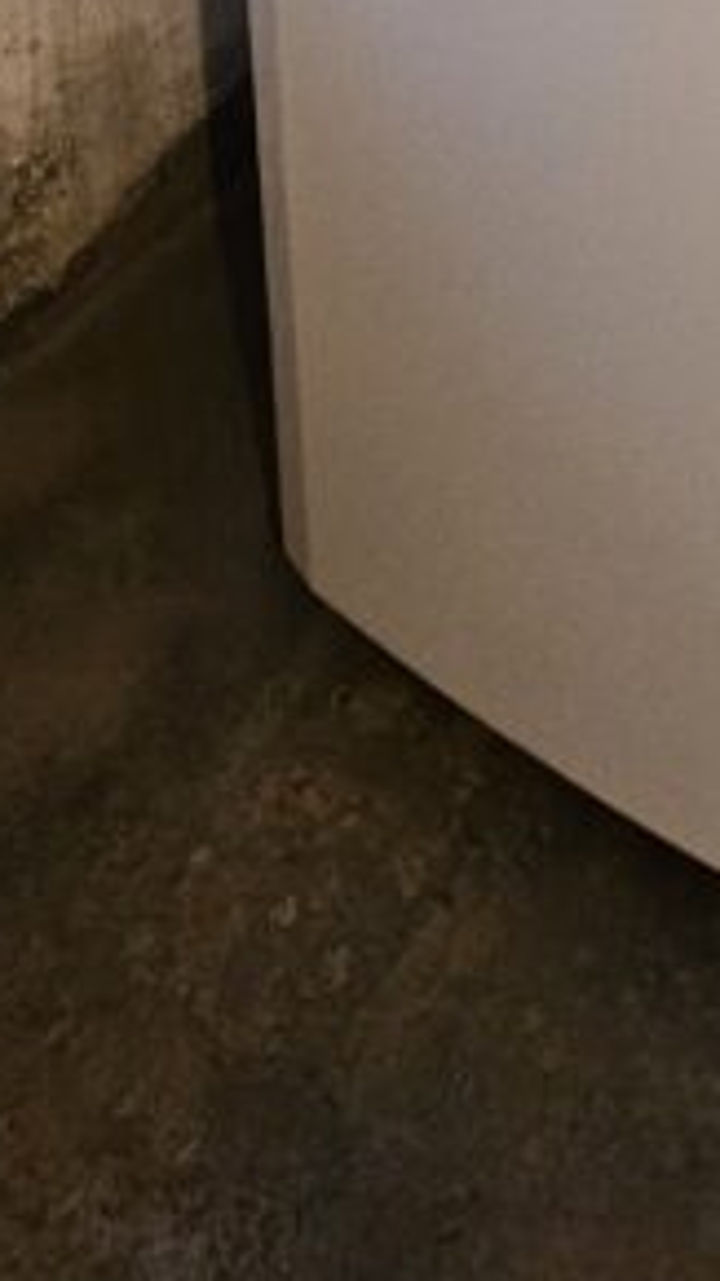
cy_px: -870
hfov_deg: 23.2
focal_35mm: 50
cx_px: 685
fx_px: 1698
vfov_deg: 24.6
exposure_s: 1/33
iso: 400
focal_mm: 2.2
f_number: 2.2
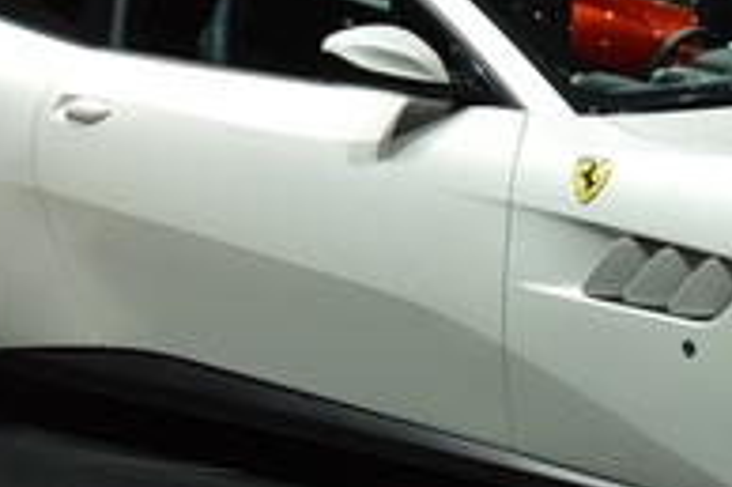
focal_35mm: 124
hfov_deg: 16.5
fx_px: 2512
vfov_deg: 11.0
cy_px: 79
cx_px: 558
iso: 180
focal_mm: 25
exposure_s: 1/125
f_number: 5.6
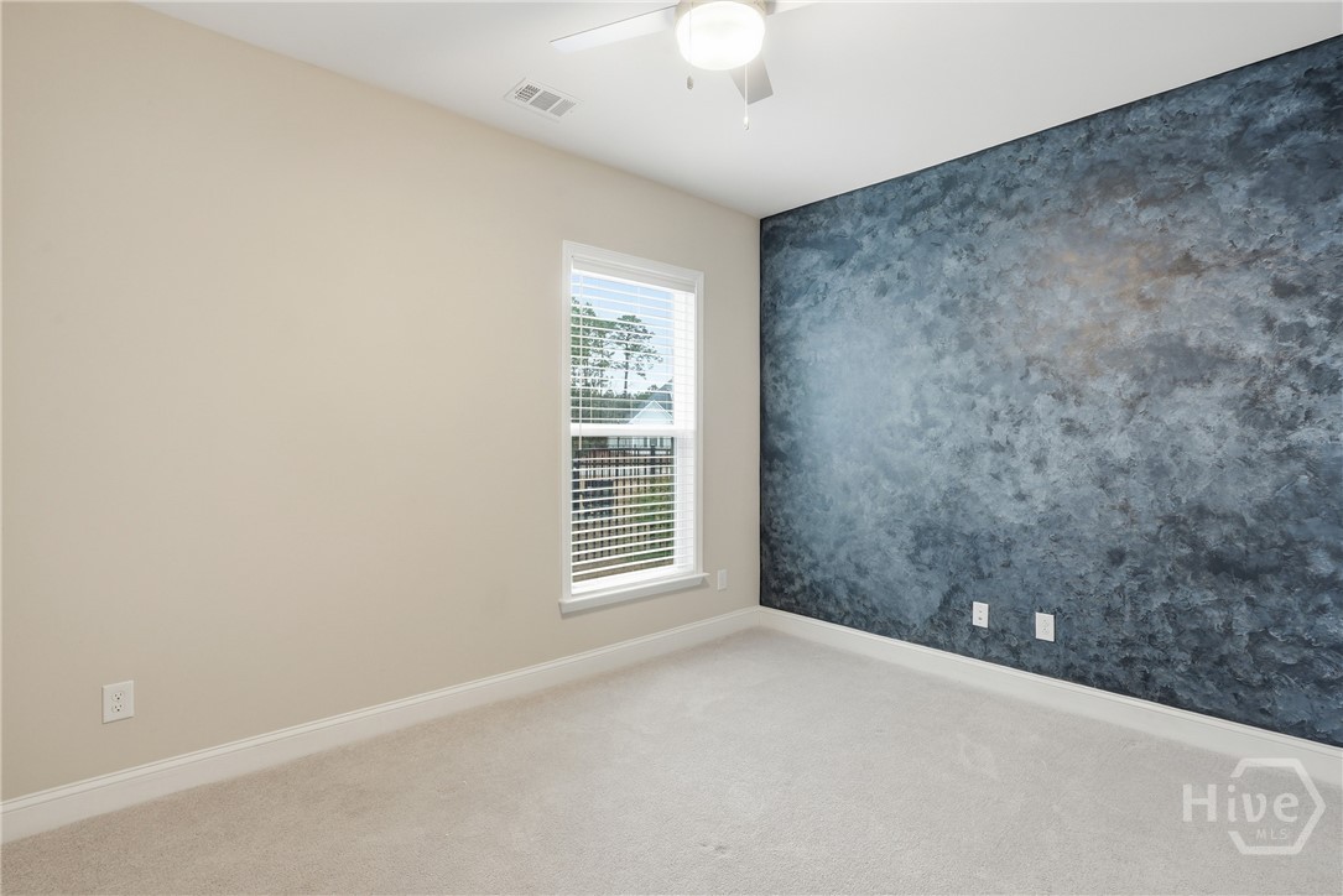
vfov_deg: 73.8
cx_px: 672
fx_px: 597
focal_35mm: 16
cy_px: 448
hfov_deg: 96.7
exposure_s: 1/50
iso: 320
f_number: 8
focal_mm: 16
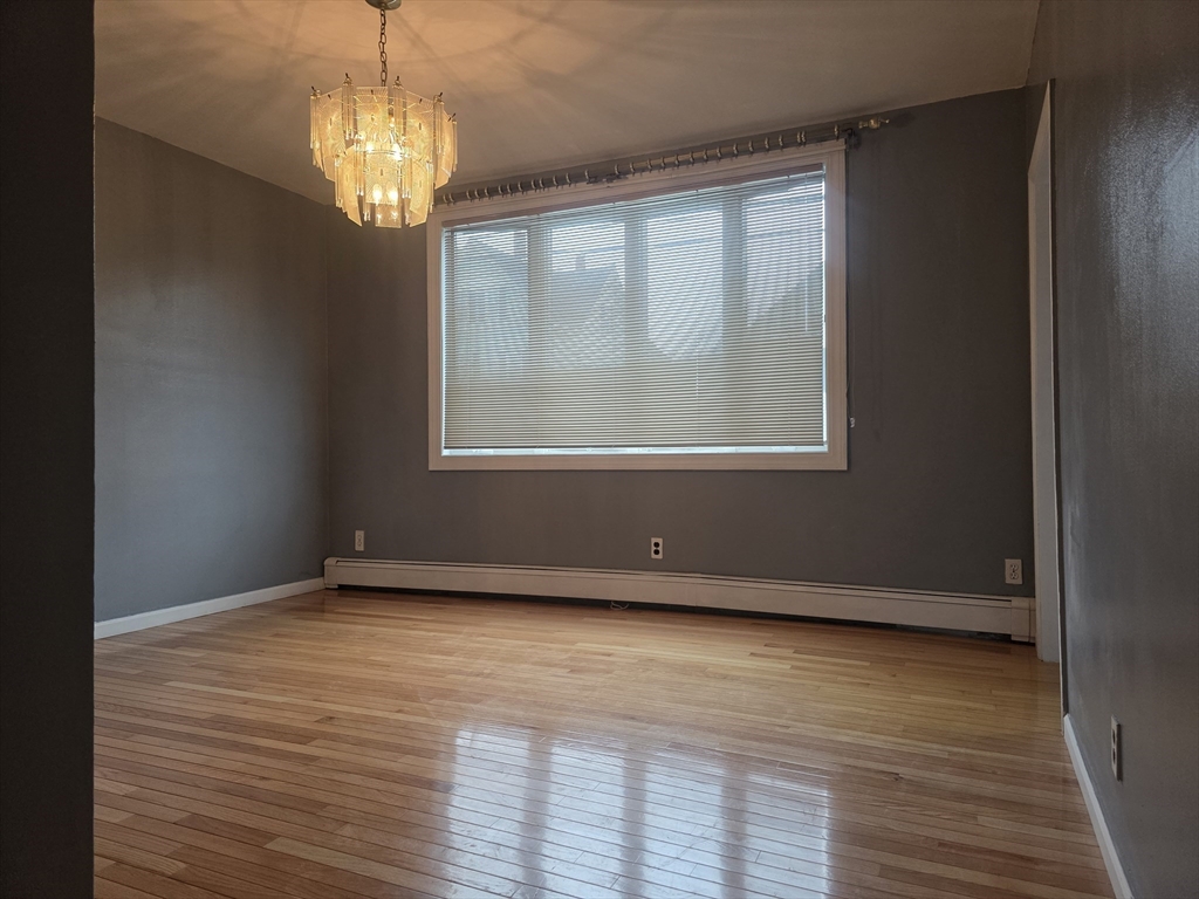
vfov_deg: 58.9
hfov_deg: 73.9
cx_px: 600
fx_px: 797
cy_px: 450
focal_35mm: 23
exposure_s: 1/120
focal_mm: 6.3
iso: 250
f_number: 1.7
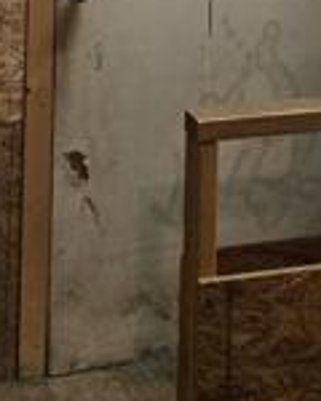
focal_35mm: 96
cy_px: -382
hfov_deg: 16.0
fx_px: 1140
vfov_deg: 16.0
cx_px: 198
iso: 500
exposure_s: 1/120
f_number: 1.8
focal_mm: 5.4
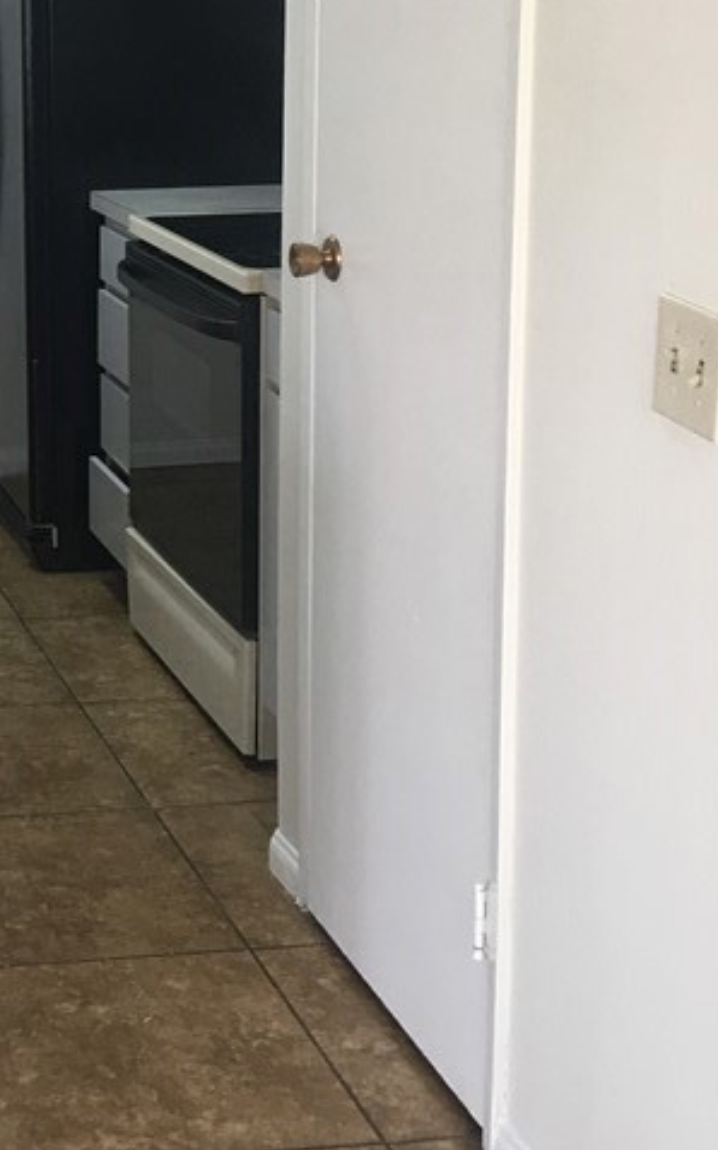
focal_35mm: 66
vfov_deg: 30.3
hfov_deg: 18.5
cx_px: -193
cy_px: 234
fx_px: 2067
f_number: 2.2
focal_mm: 4.15
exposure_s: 1/30
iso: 32
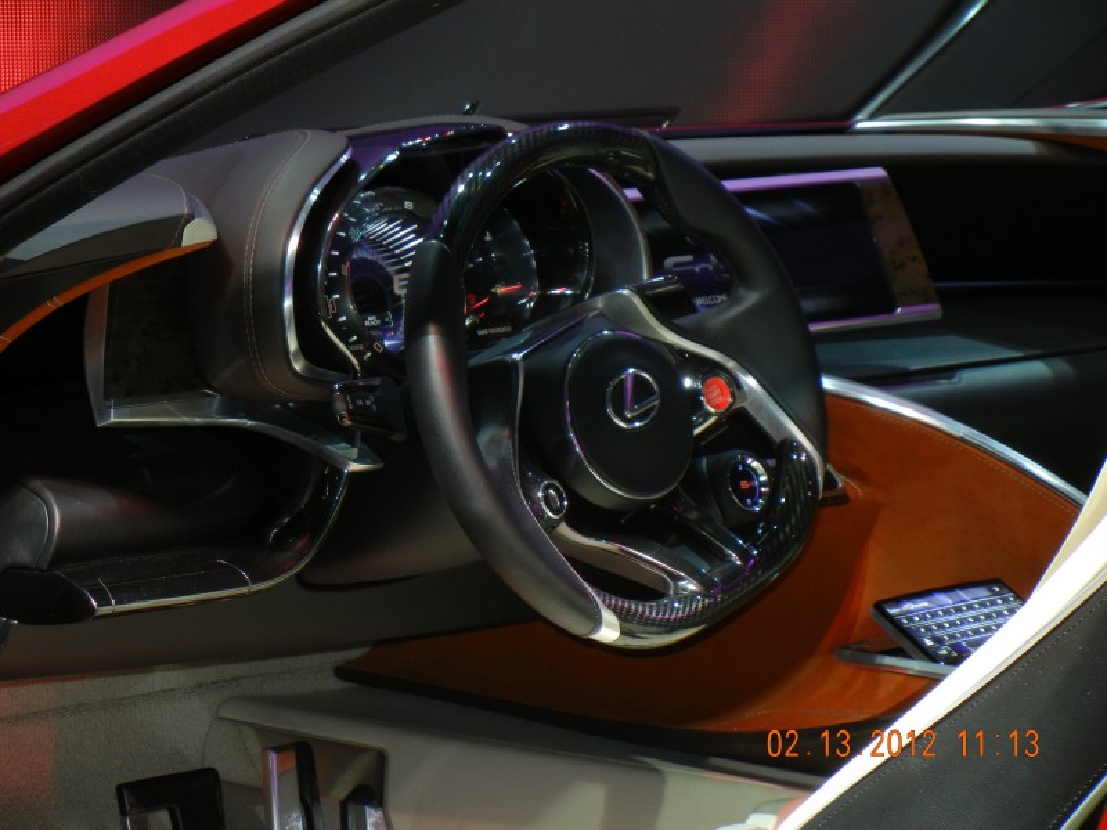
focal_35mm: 152
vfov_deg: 9.8
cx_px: 554
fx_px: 4861
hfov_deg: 13.0
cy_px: 415
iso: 200
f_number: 4.6
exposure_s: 1/60
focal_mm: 27.4
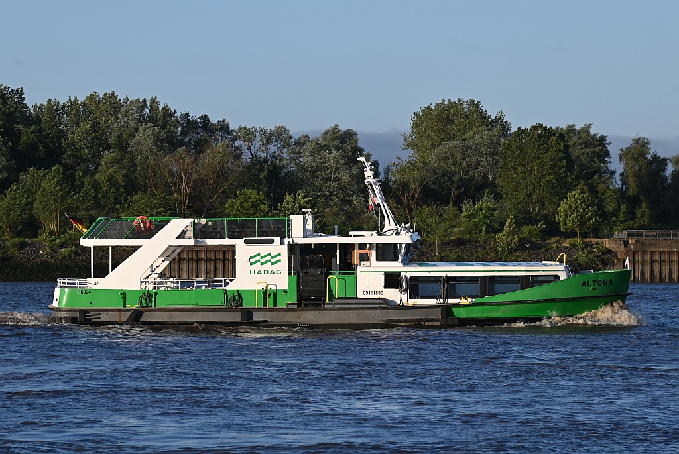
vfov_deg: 11.4
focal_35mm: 120
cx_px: 340
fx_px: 2266
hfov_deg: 17.0
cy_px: 227
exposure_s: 1/500
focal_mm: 120
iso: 100
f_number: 5.6
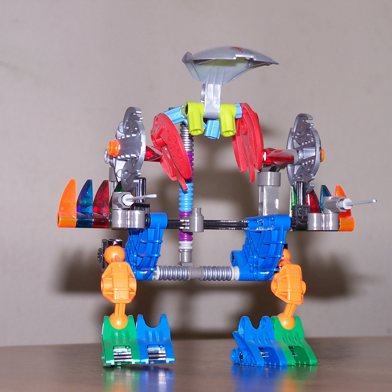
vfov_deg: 14.1
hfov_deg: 14.1
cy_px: 196
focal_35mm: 124
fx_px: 1589
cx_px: 208
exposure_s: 1/90
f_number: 3.2
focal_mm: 17.5
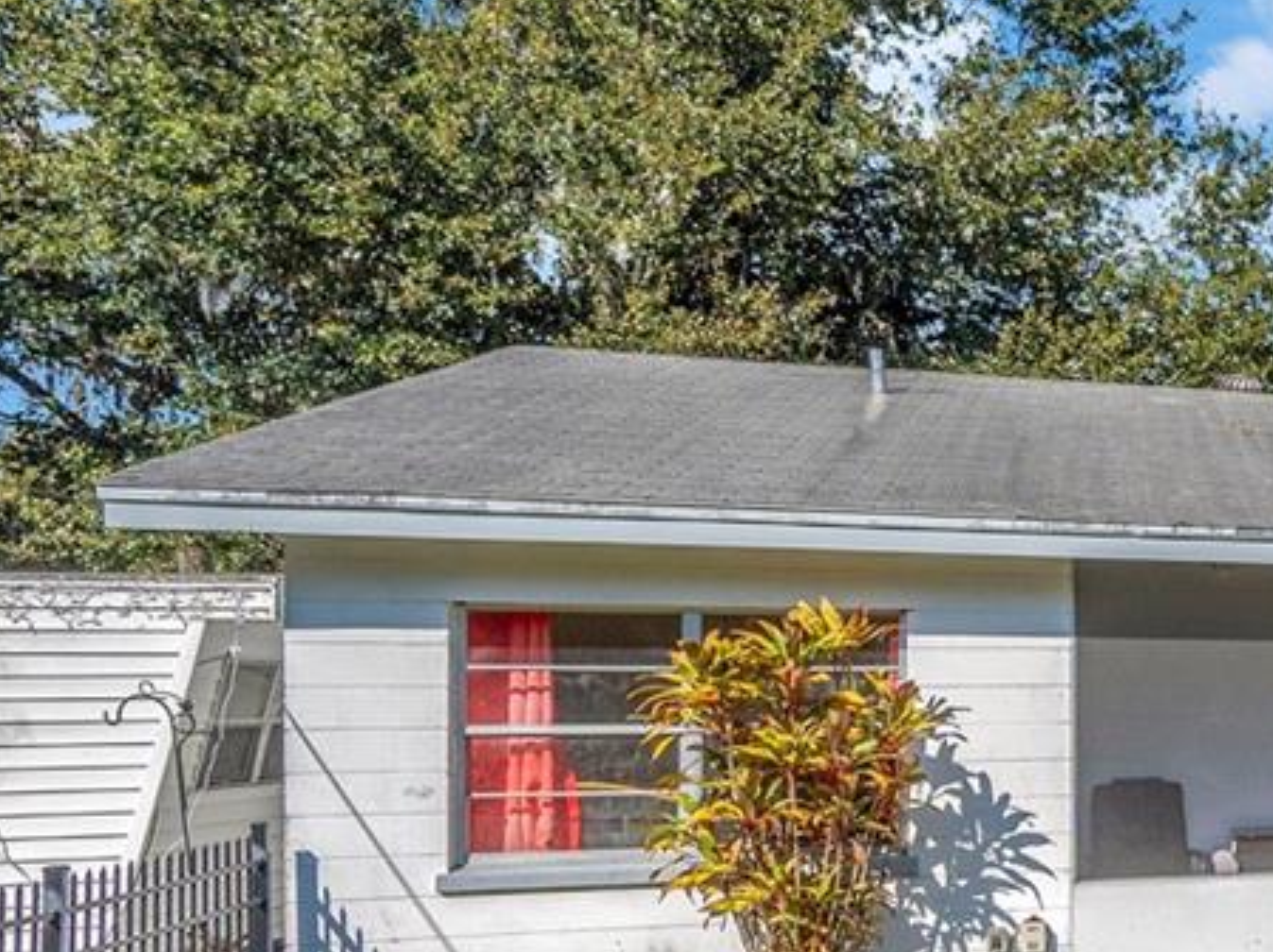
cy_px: 470
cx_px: 2033
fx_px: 1764
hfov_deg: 25.7
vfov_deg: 30.2
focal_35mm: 48
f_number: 7.1
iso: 400
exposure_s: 1/2000
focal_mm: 14
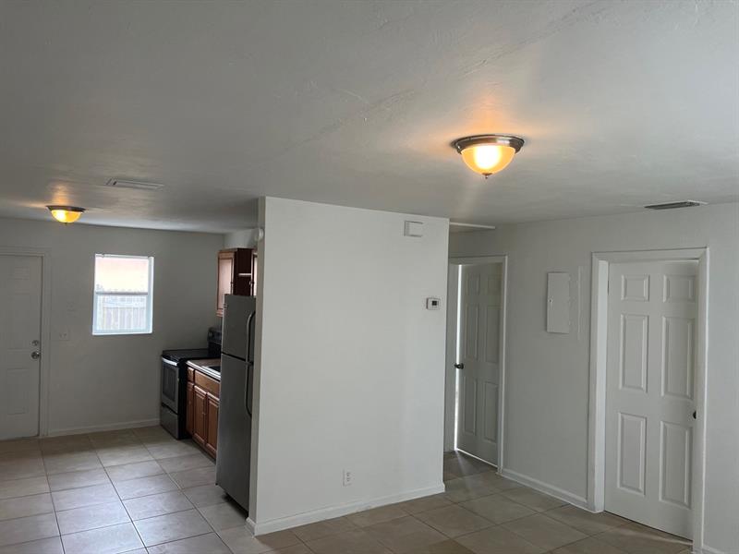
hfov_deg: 67.3
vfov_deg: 53.1
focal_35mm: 26
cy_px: 277
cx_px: 370
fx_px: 555
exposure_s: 1/120
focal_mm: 5.7
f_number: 1.5
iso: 100
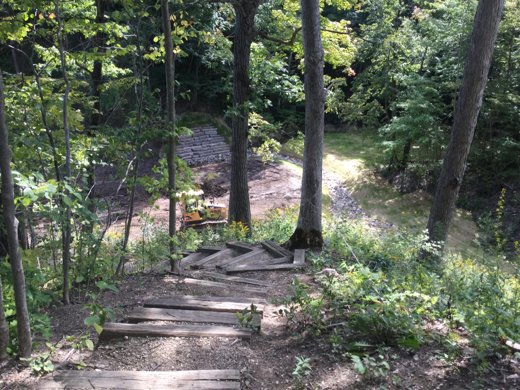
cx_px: 260
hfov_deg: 58.4
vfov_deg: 45.4
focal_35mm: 31
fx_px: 466
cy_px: 195
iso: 25
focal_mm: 3.3
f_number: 2.4
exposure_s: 1/181
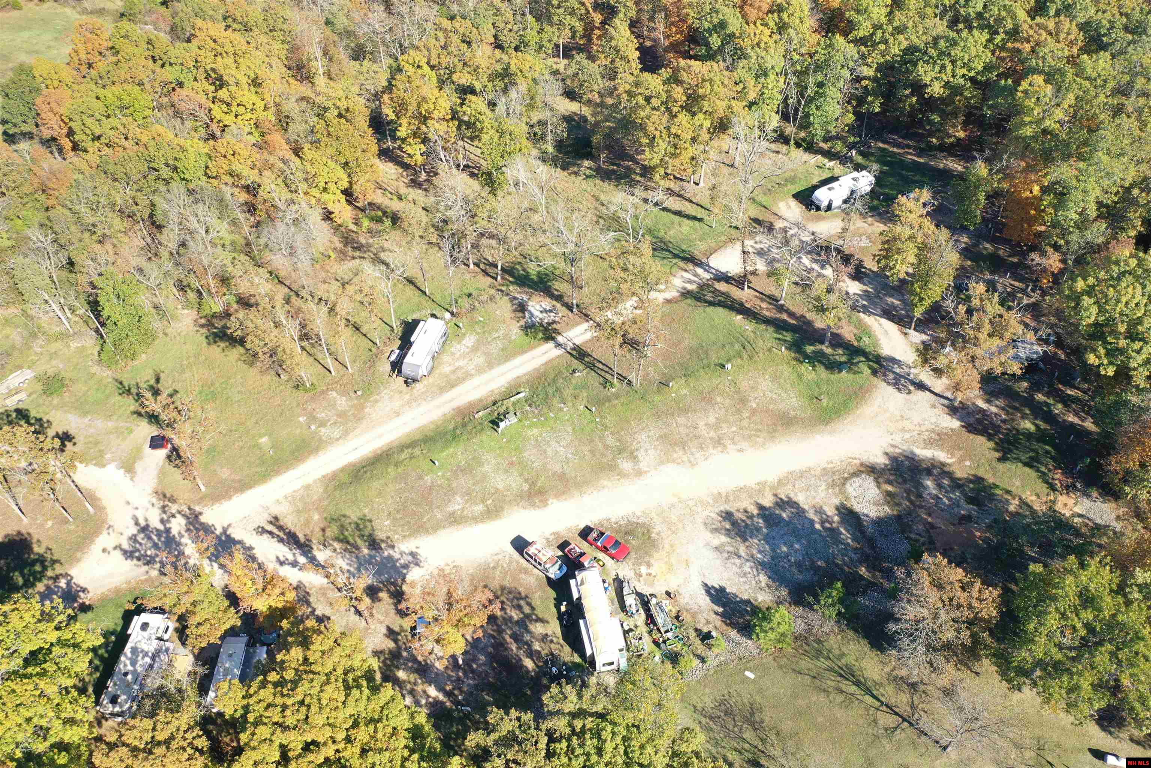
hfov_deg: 65.5
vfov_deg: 46.4
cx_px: 576
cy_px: 384
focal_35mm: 28
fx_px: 895
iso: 100
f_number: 2.8
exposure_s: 1/30
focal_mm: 10.26
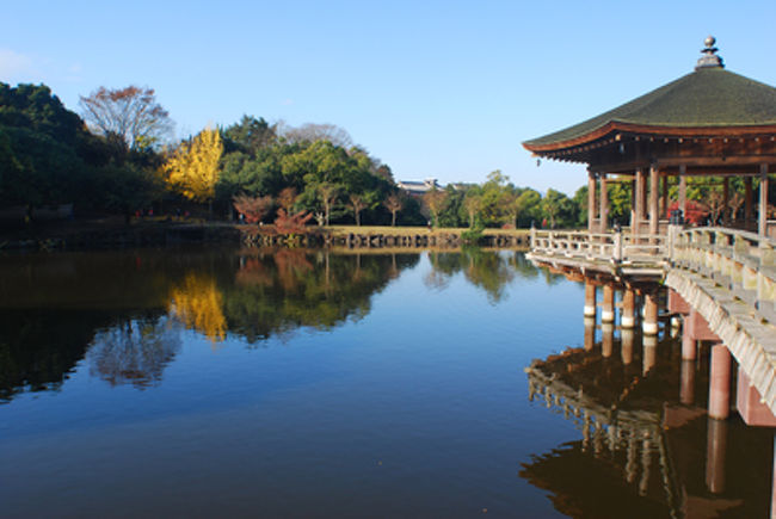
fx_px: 647
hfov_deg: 61.9
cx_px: 388
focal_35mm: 30
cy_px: 260
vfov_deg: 43.7
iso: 100
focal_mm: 20
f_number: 7.1
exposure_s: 1/200
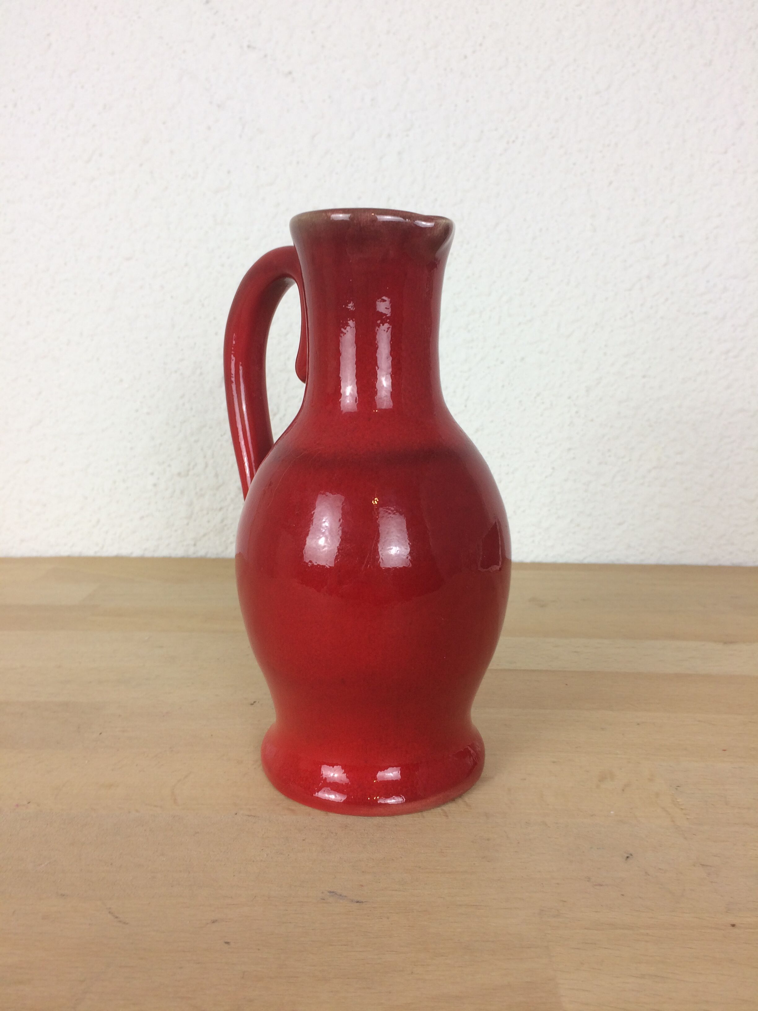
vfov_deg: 61.7
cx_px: 379
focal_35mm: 29
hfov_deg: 48.2
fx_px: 847
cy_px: 506
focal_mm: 4.15
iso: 40
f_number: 2.2
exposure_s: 1/50
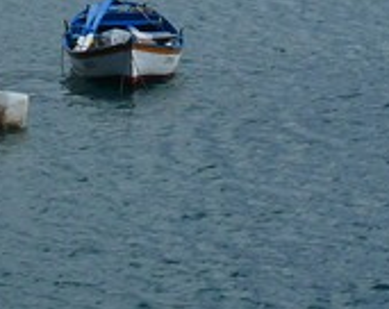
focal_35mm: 266
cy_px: -309
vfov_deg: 5.7
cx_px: 328
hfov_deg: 7.3
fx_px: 3055
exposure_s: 1/200
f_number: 5.6
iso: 100
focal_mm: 13.1
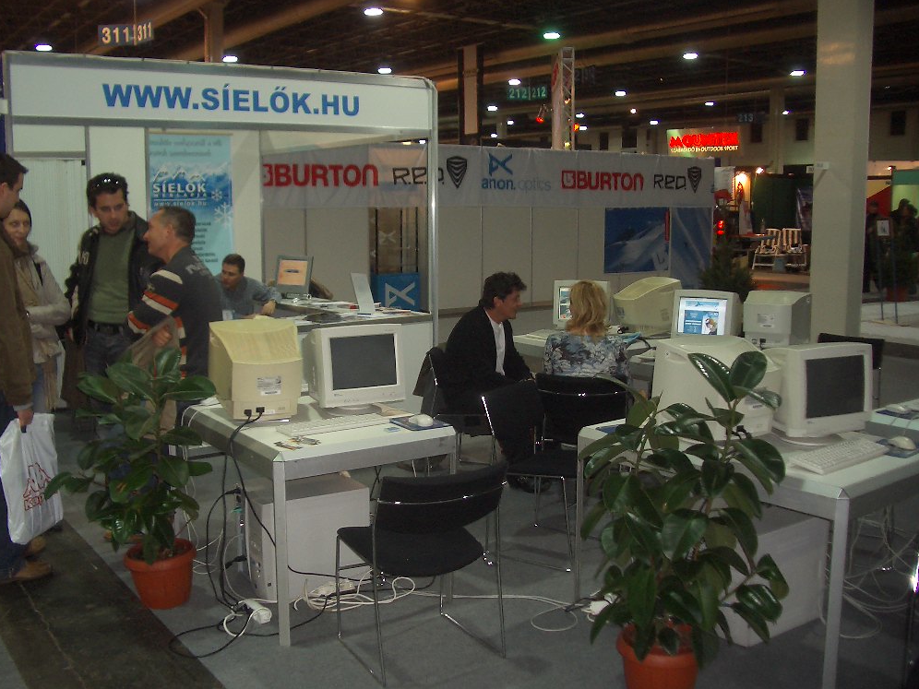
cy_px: 336
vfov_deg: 39.7
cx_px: 448
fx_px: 956
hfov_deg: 51.3
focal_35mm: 36
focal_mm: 5.8
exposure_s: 1/40
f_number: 2.6
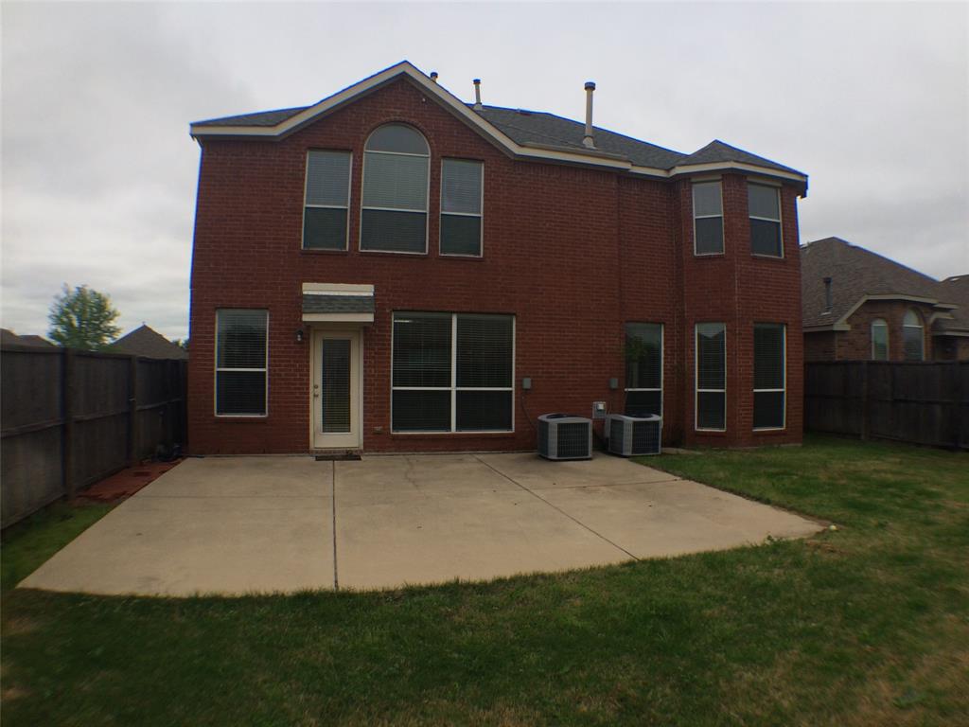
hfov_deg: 61.7
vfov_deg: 48.2
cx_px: 484
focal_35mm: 29
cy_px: 364
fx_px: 812
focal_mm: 4.15
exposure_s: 1/1709
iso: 32
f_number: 2.2
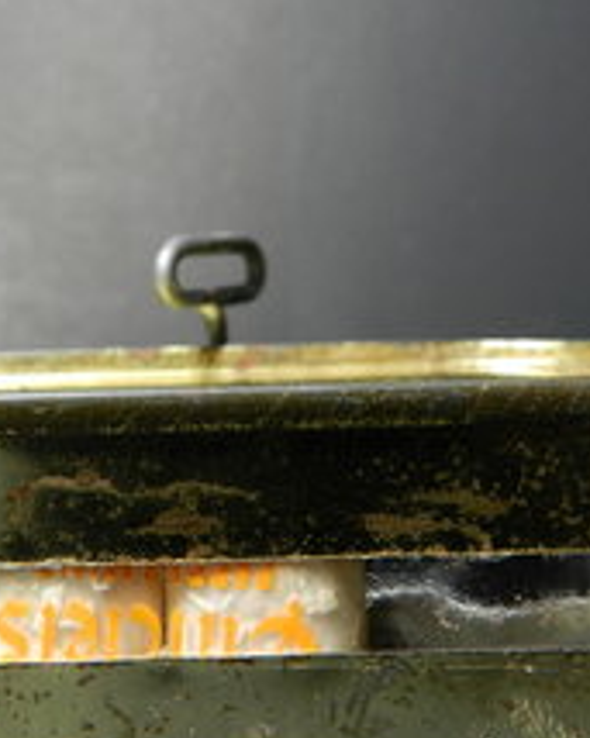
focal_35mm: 42
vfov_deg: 43.8
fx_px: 917
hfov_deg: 35.3
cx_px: 200
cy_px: 362
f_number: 3.4
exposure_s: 1/13
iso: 400
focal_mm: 4
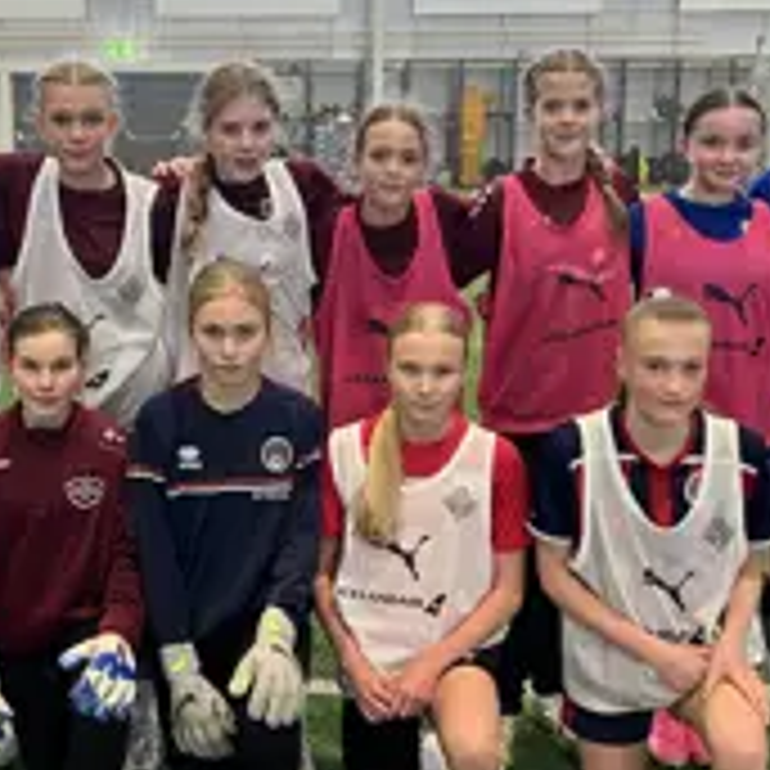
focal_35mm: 53
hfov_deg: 31.7
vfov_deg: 32.2
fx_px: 1334
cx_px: 212
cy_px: 369
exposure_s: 1/60
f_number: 1.5
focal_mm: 5.7
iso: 125
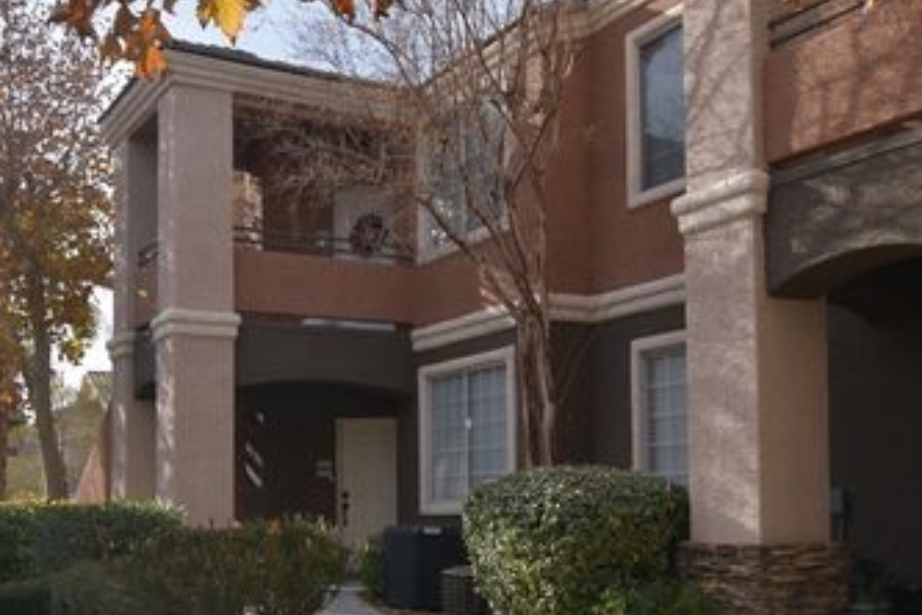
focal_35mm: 45
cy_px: 447
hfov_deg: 43.6
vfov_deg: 29.5
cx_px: 462
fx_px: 1152
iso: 200
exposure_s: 1/640
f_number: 5.6
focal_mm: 20
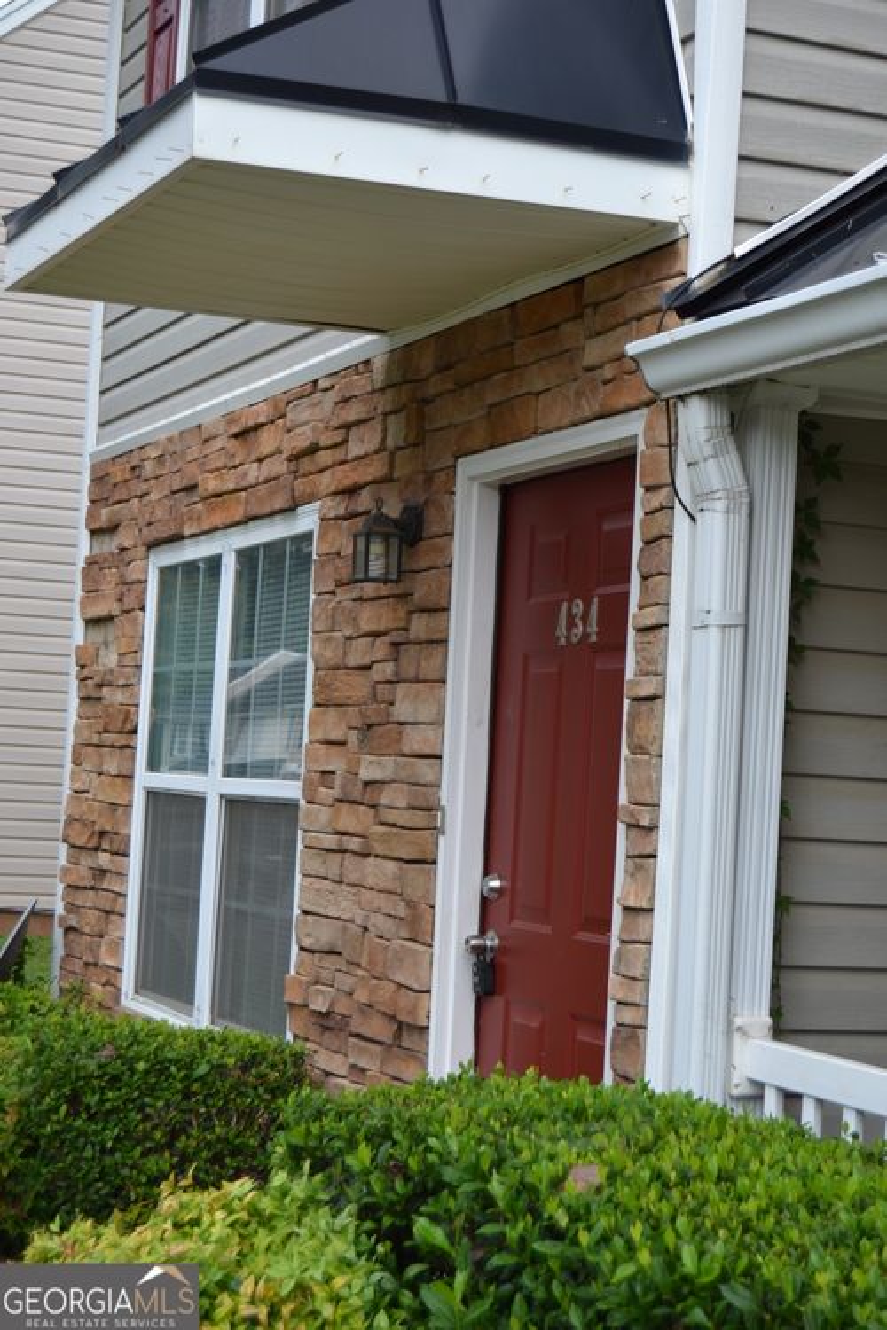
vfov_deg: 31.9
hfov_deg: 21.6
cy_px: 665
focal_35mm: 63
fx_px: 2328
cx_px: 444
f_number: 5.6
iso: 100
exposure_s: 1/125
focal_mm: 42
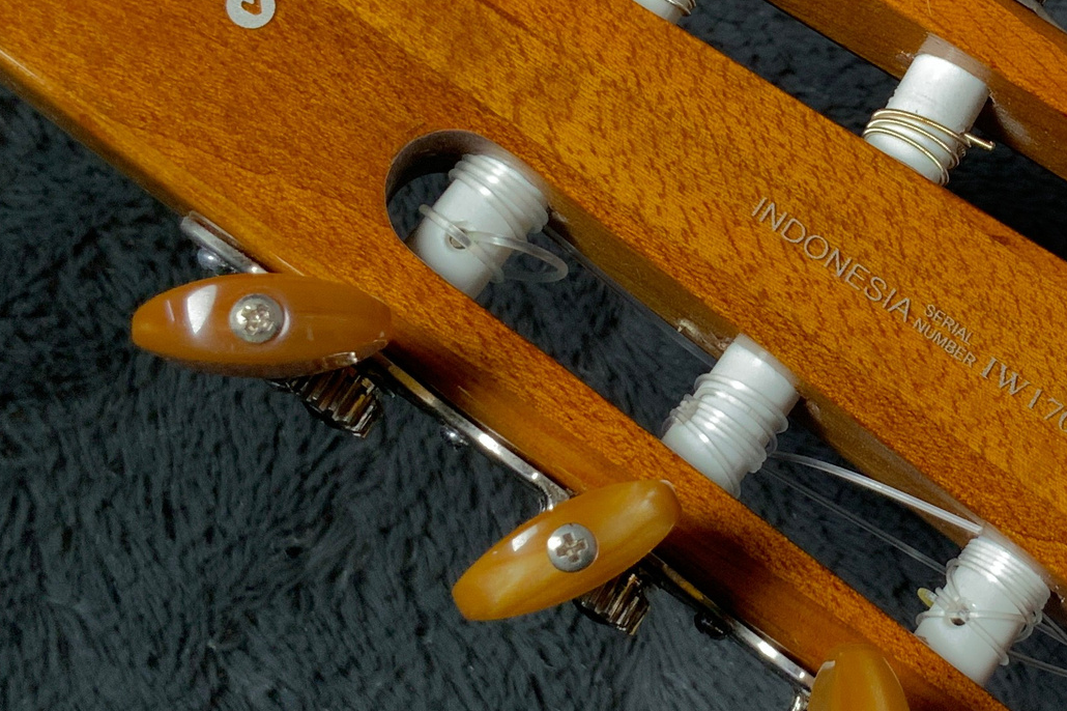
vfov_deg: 18.1
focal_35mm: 75
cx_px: 954
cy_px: 238
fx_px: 2222
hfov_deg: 26.1
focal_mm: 3
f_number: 1.8
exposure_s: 1/104
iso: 40
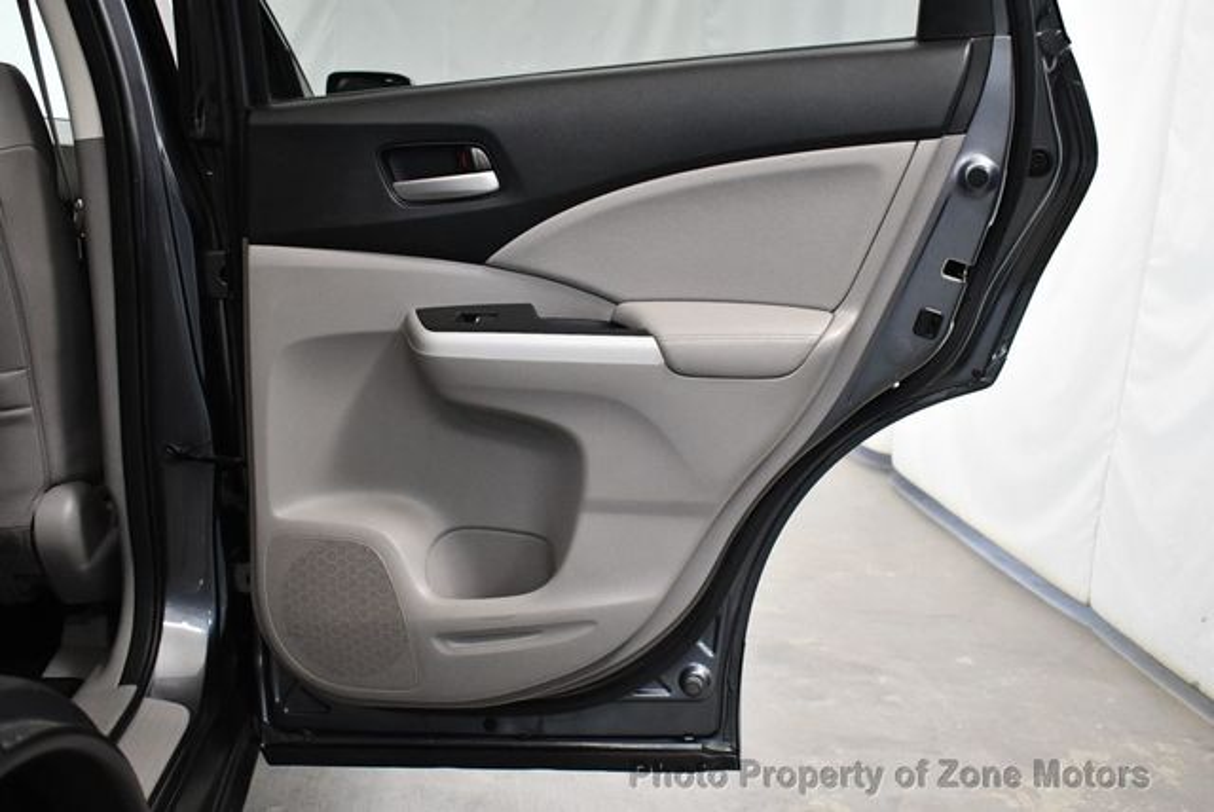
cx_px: 607
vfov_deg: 36.9
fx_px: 1215
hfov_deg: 53.1
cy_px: 406
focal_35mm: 36
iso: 2000
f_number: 3.5
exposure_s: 1/125
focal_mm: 18
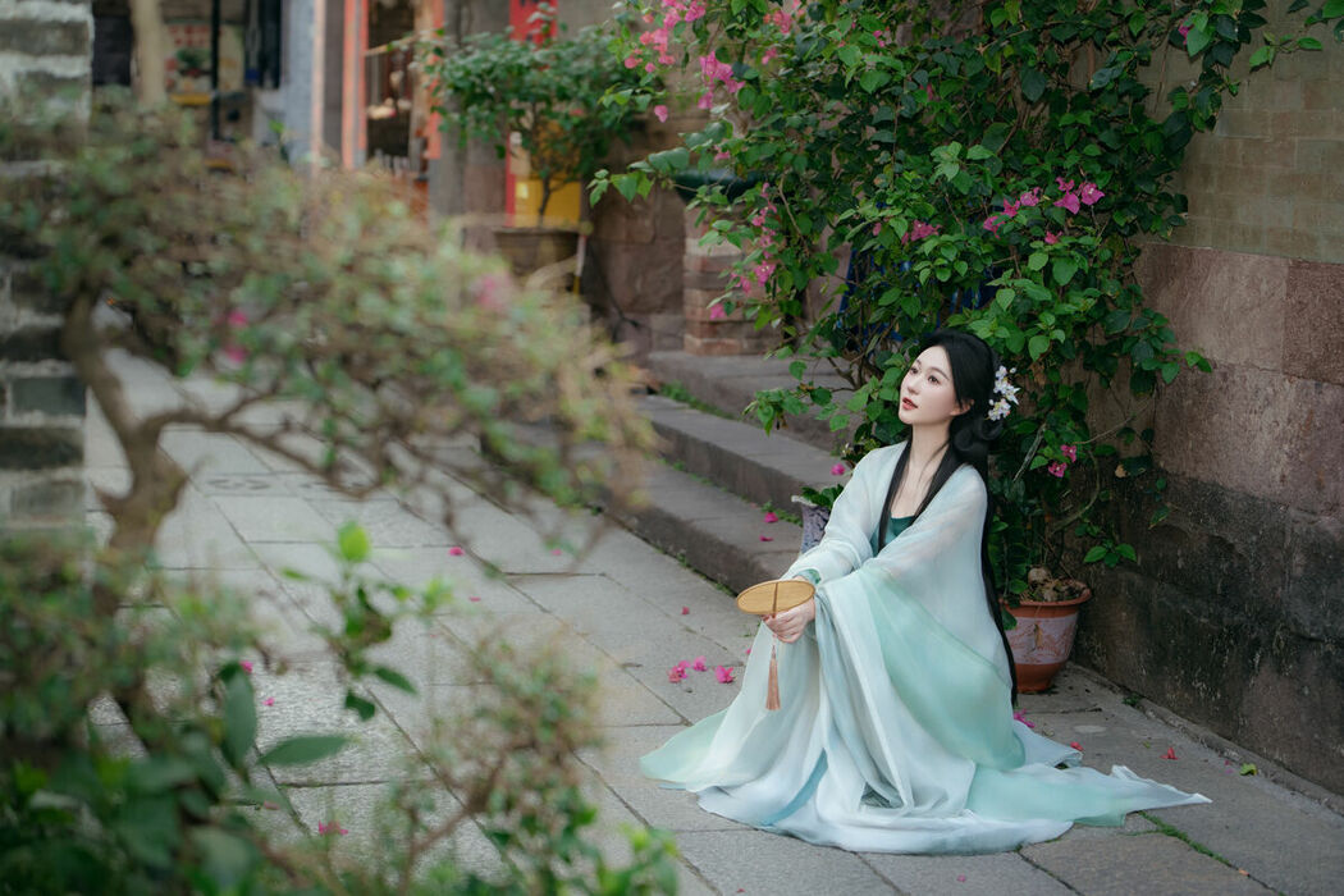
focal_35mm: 76
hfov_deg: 26.7
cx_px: 672
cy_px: 448
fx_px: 2837
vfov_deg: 17.9
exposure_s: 1/125
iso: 200
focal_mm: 76
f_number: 3.2
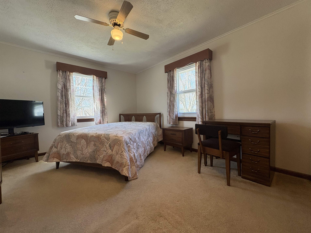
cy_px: 116
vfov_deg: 85.7
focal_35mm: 14
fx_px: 126
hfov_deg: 102.1
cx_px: 156
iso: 200
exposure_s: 1/120
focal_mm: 2.22
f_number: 2.2
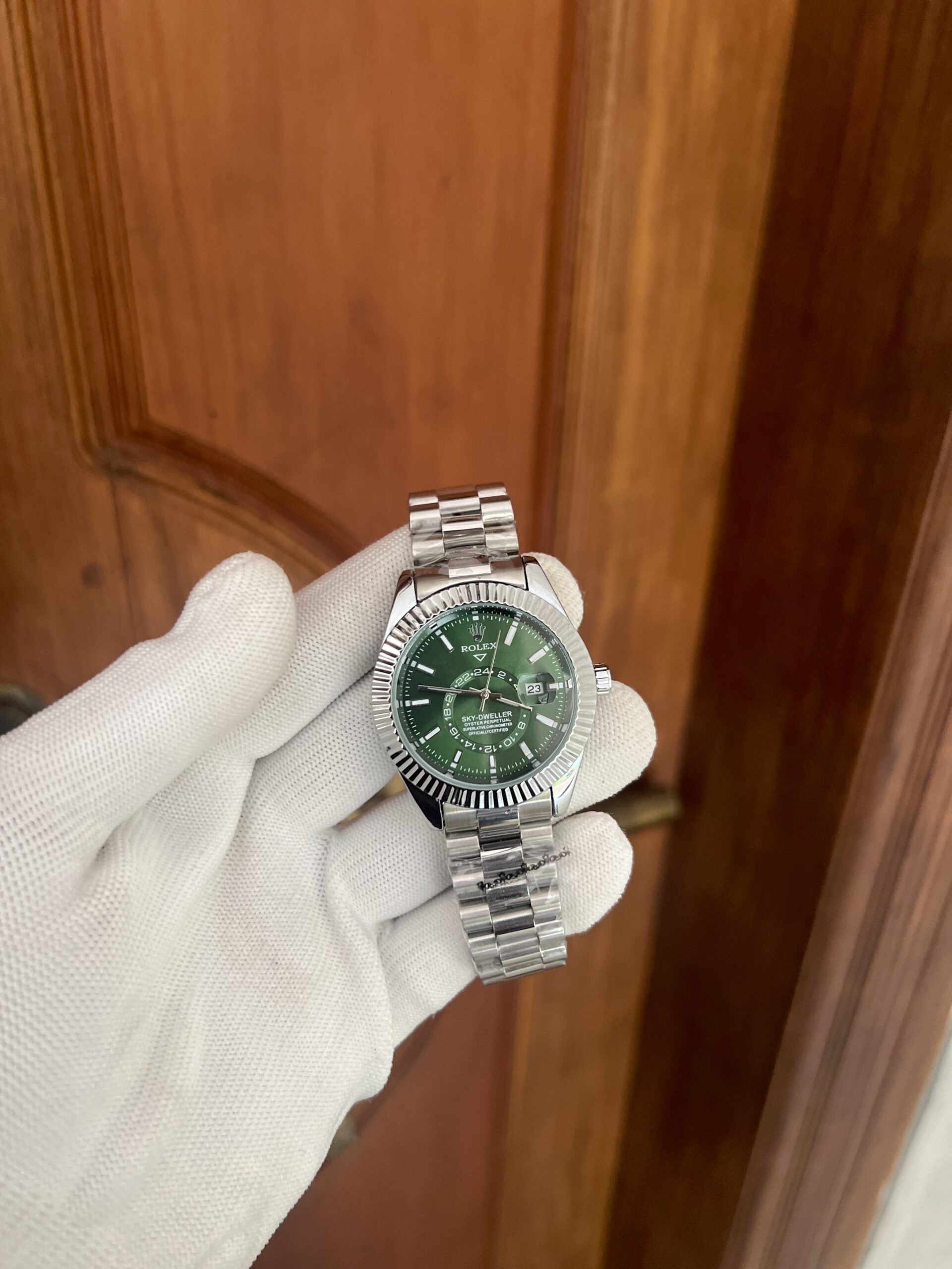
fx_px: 953
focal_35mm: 26
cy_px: 634
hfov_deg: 53.1
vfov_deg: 67.3
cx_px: 476
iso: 200
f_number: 1.5
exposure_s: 1/60
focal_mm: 5.7
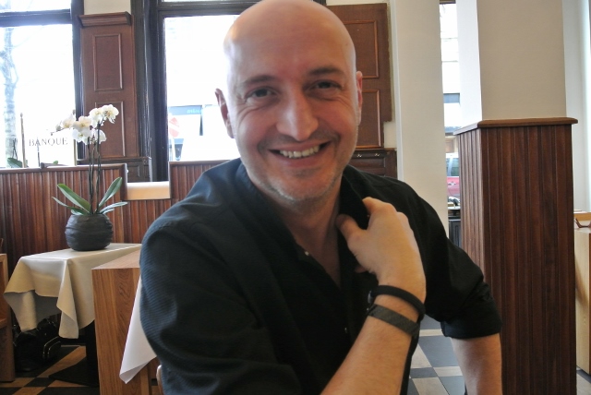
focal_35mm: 32
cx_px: 296
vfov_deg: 41.2
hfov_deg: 58.7
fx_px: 526
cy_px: 198
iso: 800
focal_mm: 12.2
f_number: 3.8
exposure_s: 1/40
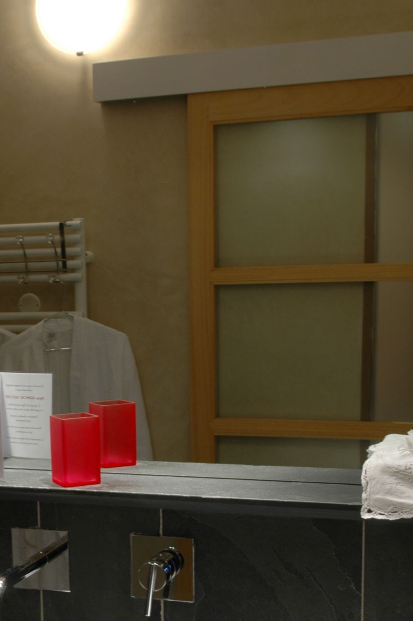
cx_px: 87
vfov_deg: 31.0
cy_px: 447
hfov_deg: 21.0
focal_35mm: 64
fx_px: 1103
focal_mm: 22
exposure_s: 1/2
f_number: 10
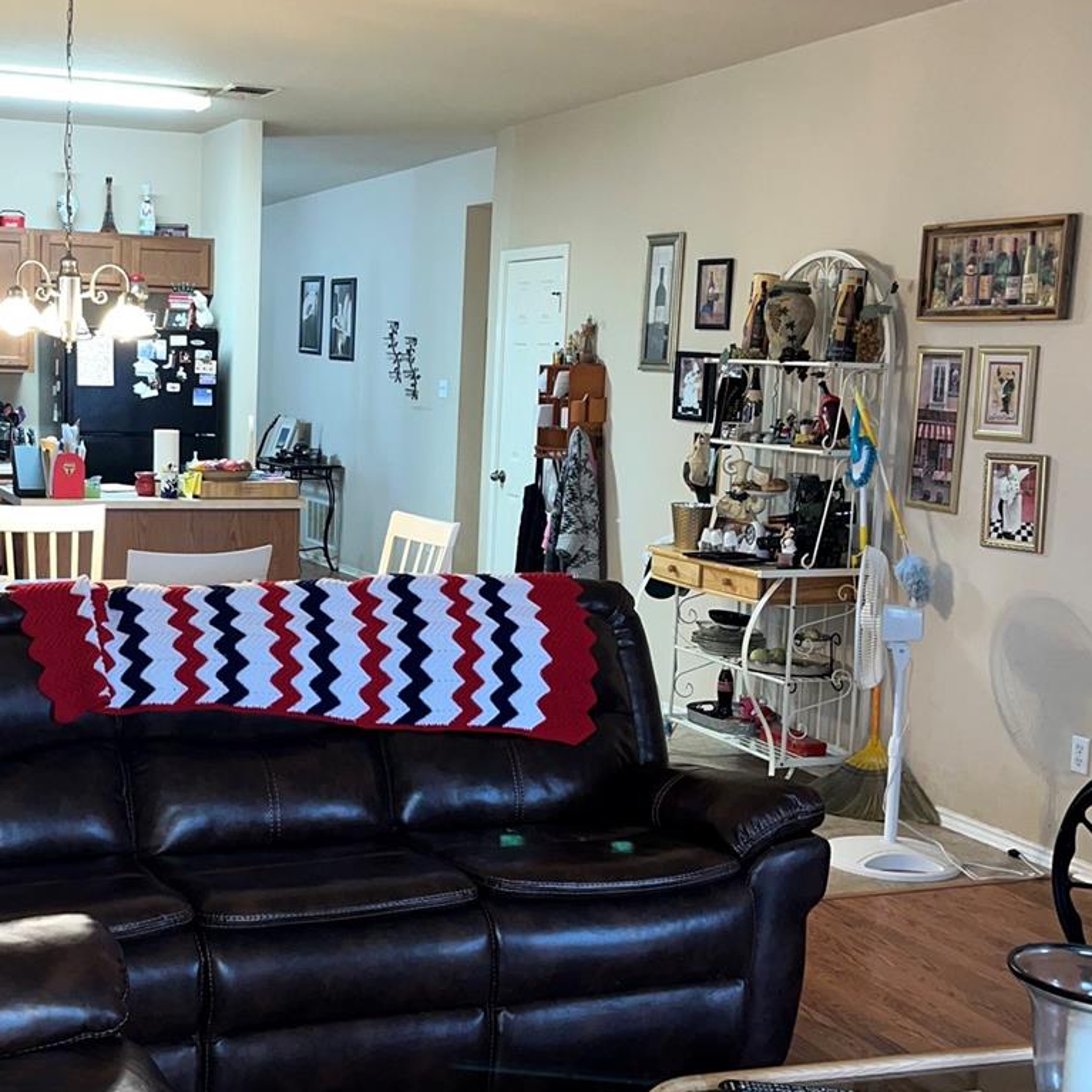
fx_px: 1642
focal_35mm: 46
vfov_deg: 36.8
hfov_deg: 36.2
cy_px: 557
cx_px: 319
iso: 80
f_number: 1.6
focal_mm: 5.1
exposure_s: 1/15
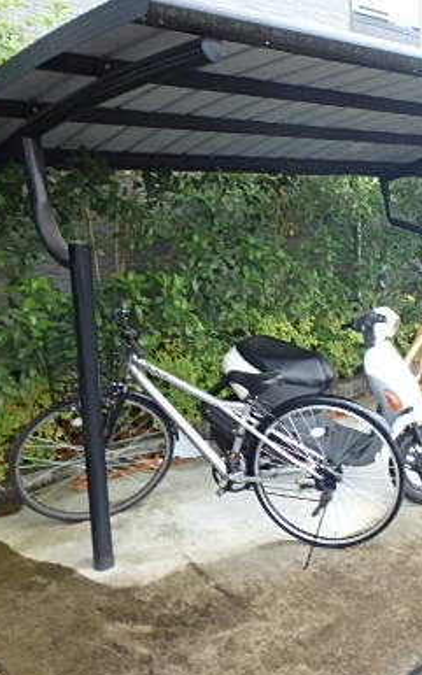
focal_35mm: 37
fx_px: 680
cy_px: 321
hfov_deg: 31.7
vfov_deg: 52.7
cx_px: 427
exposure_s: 1/30
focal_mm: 3.7
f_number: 3.5
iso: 200
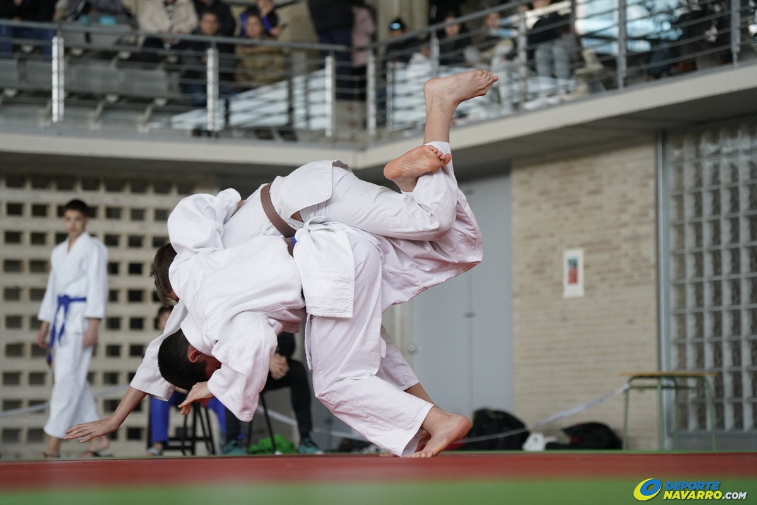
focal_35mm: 127
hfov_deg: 16.1
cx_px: 378
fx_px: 2670
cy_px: 252
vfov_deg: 10.8
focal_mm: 127
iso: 2500
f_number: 4
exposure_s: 1/800
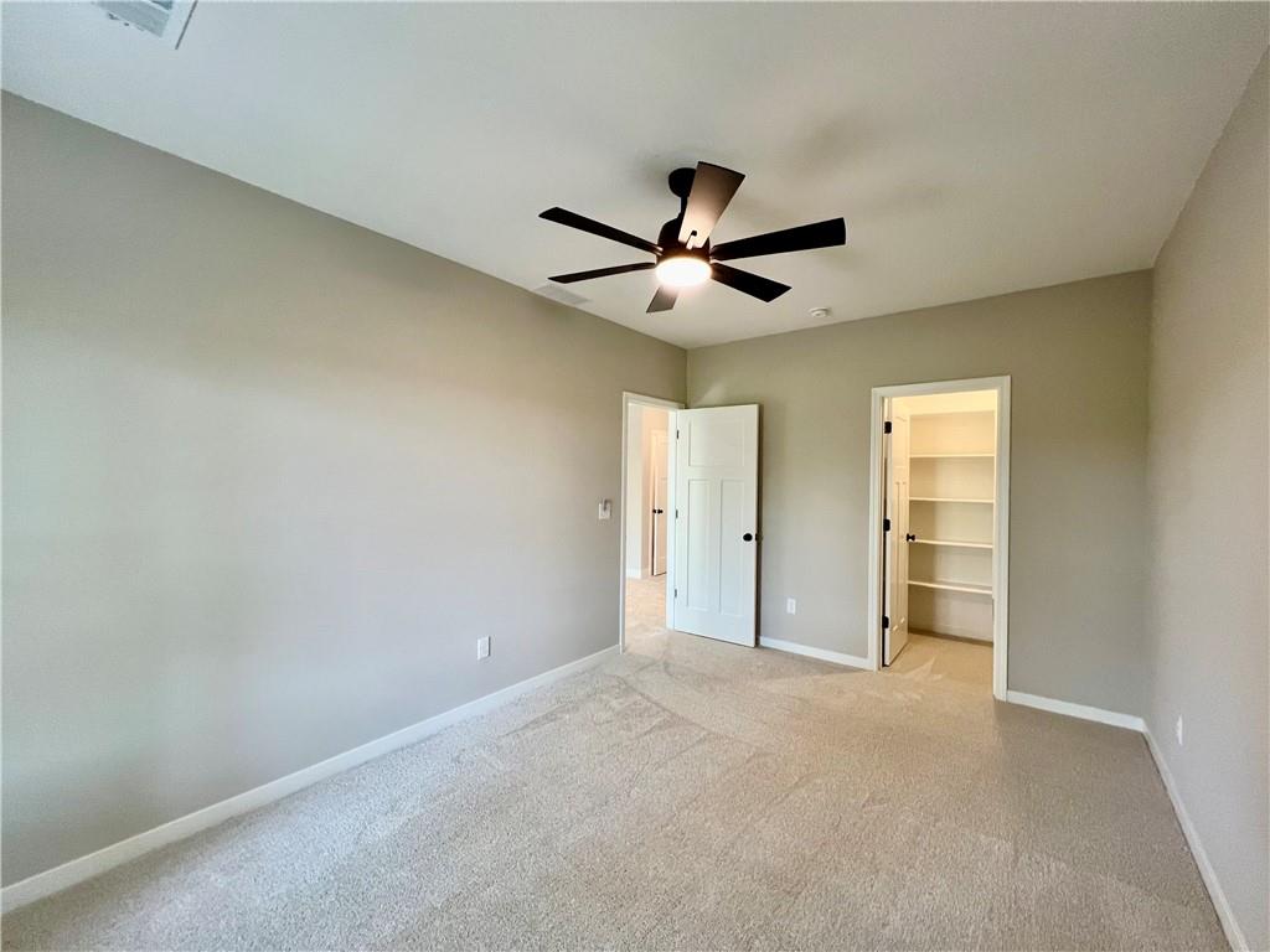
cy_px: 476
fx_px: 477
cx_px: 635
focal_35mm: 13
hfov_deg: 106.2
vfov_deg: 89.9
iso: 200
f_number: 1.8
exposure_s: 1/120
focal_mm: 1.57
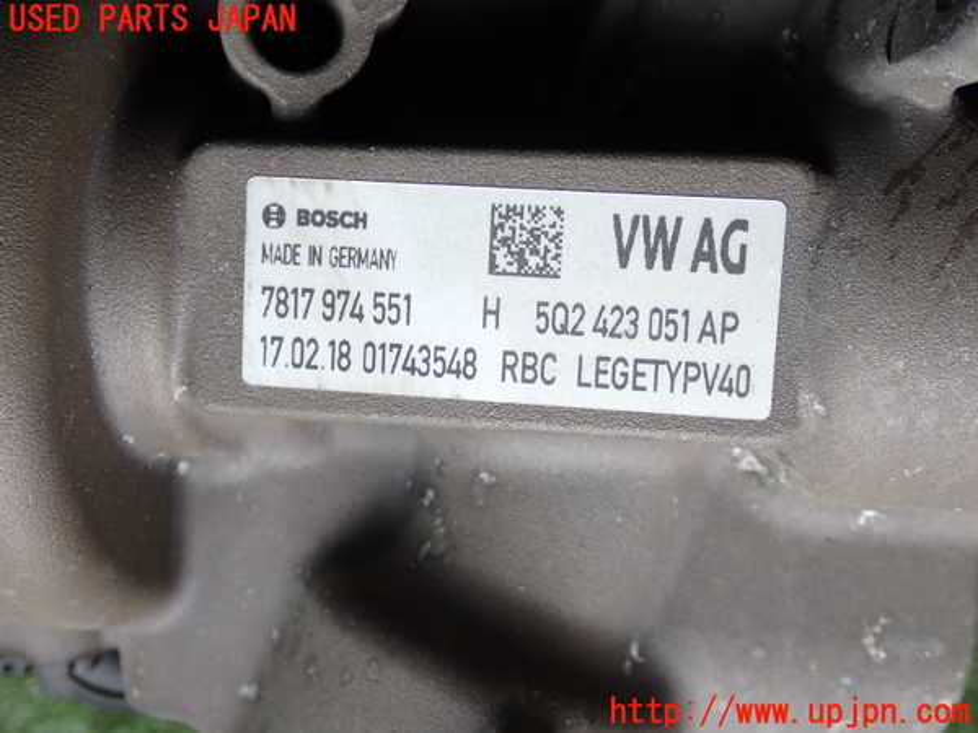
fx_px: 1243
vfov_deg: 32.9
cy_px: 366
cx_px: 489
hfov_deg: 42.9
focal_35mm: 44
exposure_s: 1/200
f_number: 2.9
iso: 100
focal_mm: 7.84
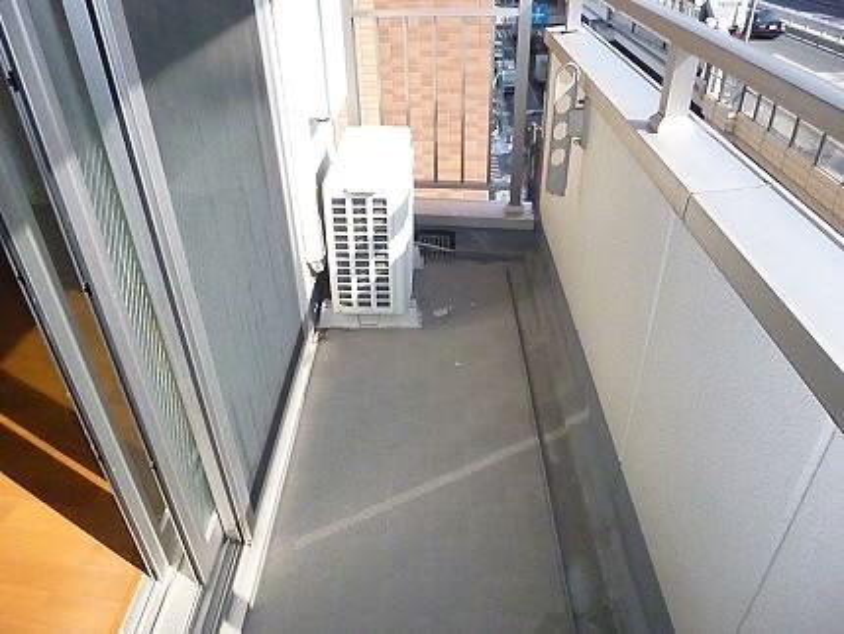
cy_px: 317
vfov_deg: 54.9
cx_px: 422
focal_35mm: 25
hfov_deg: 69.4
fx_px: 610
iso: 1600
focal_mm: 4.5
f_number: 9
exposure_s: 1/640
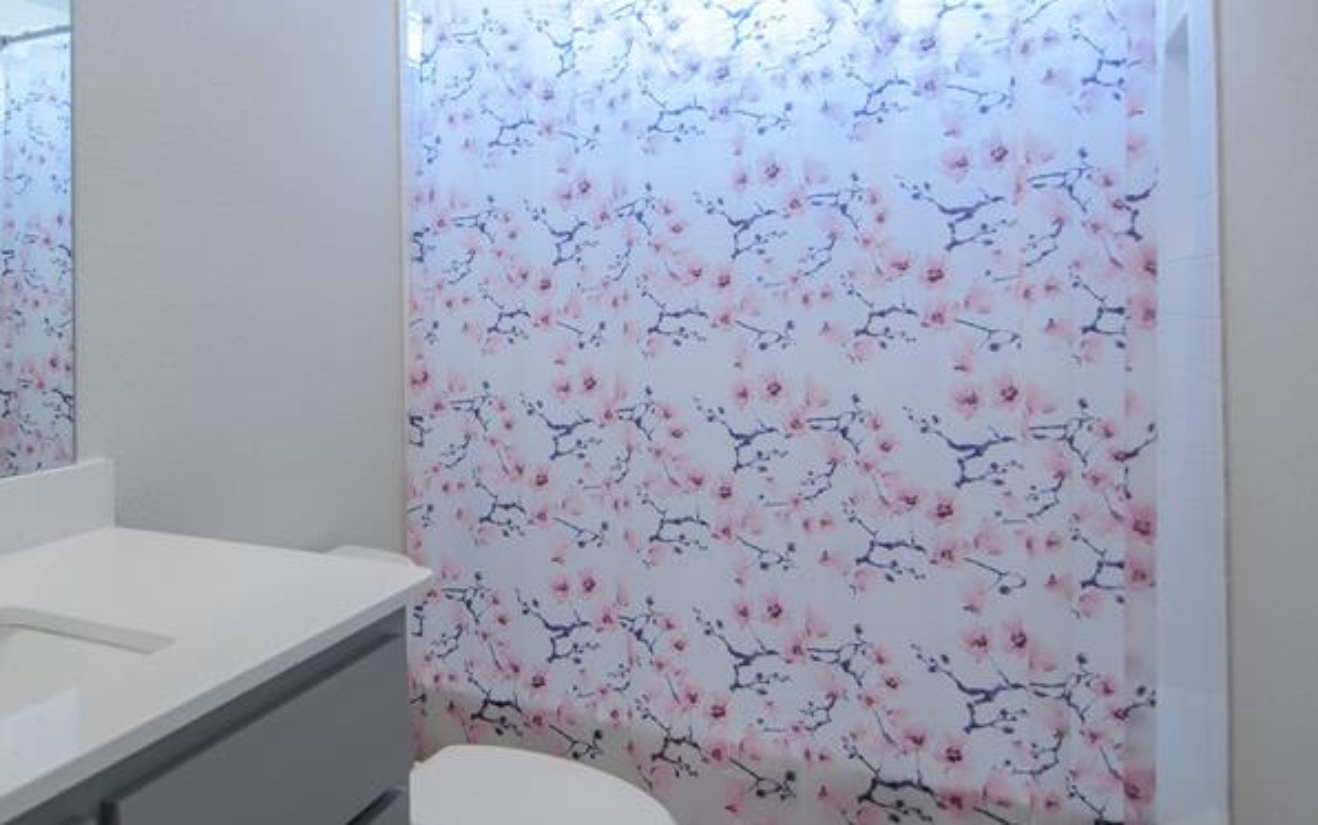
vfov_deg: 44.1
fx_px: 1006
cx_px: 407
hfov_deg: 64.2
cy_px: 295
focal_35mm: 28
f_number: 5
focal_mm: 16
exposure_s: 1/20
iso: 100
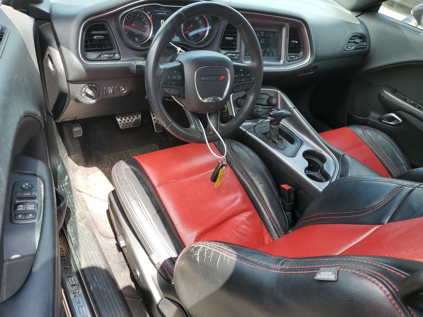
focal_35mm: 26
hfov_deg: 67.3
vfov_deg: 53.1
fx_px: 318
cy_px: 158
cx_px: 212
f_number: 1.5
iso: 50
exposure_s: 1/213
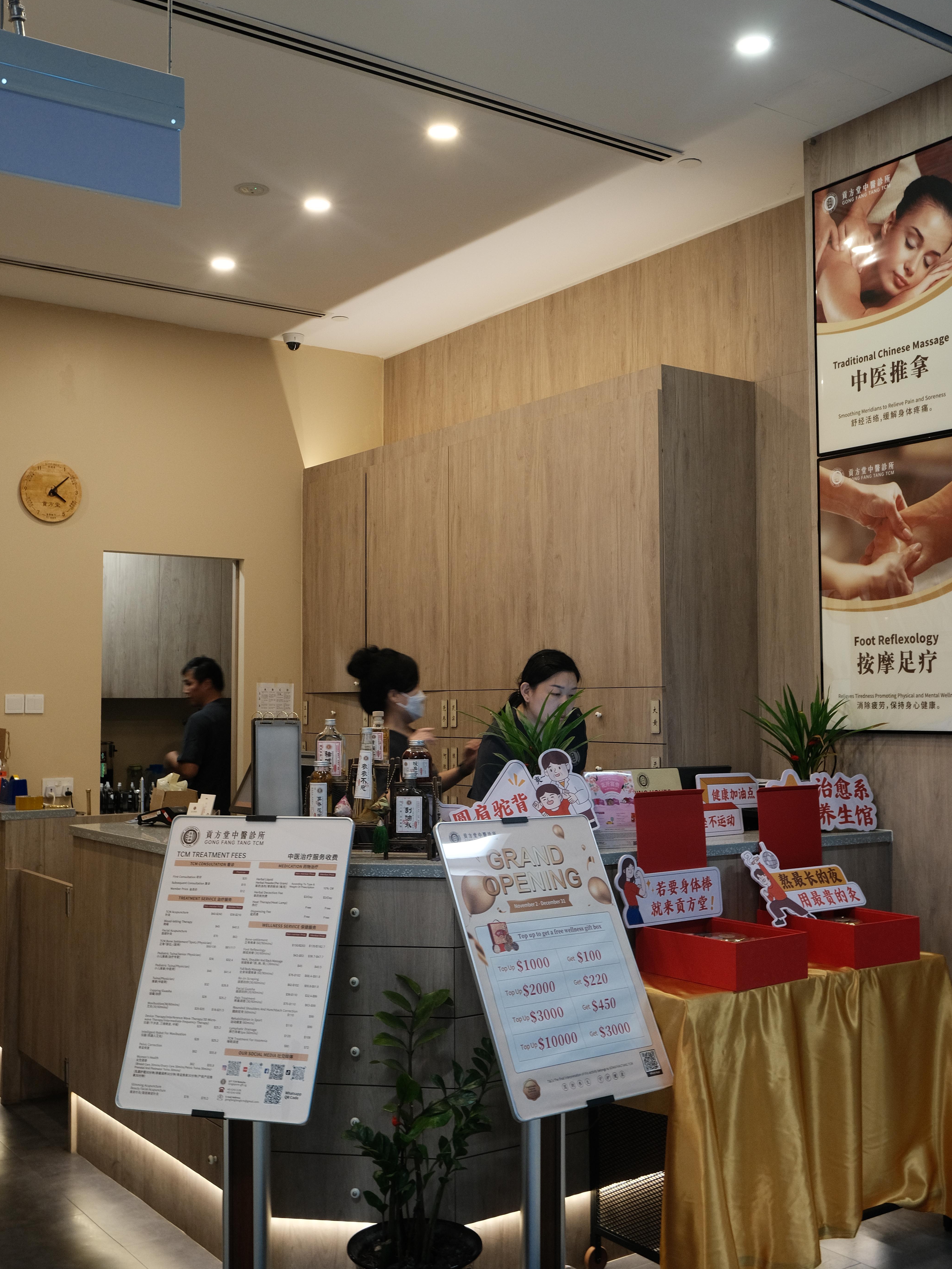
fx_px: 1357
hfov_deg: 38.7
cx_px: 473
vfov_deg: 50.1
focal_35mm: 37
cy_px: 620
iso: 800
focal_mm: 22.8
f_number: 7.1
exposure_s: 1/15
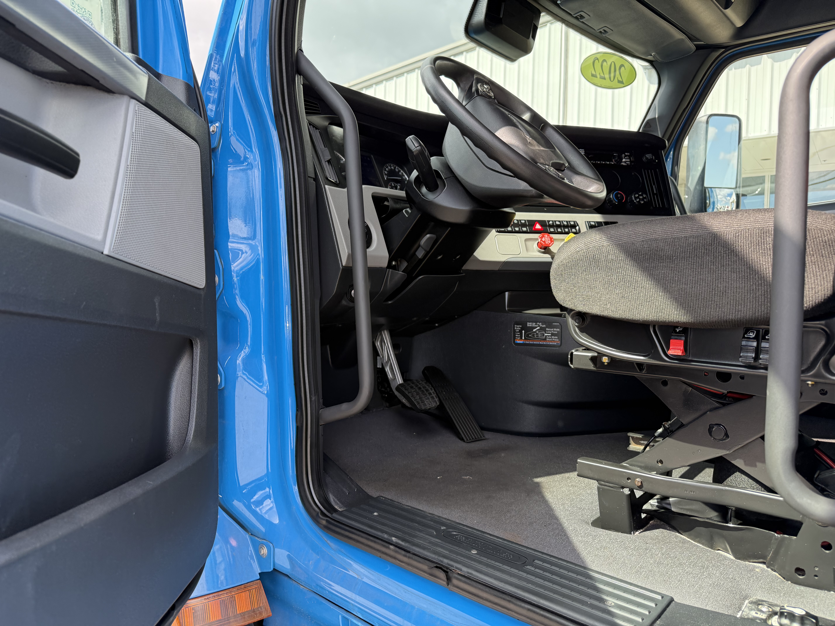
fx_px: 579
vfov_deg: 56.8
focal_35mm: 24
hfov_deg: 71.6
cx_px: 418
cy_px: 313
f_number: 1.78
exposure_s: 1/567
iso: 100
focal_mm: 6.76
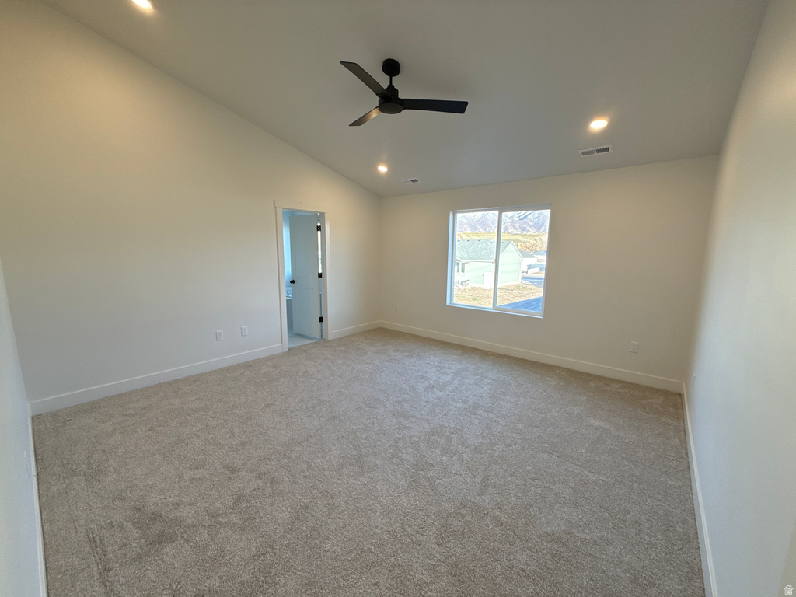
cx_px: 398
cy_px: 298
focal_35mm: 14
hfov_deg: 102.1
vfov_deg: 85.7
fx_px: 322
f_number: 2.2
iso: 80
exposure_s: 1/120
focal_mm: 2.22
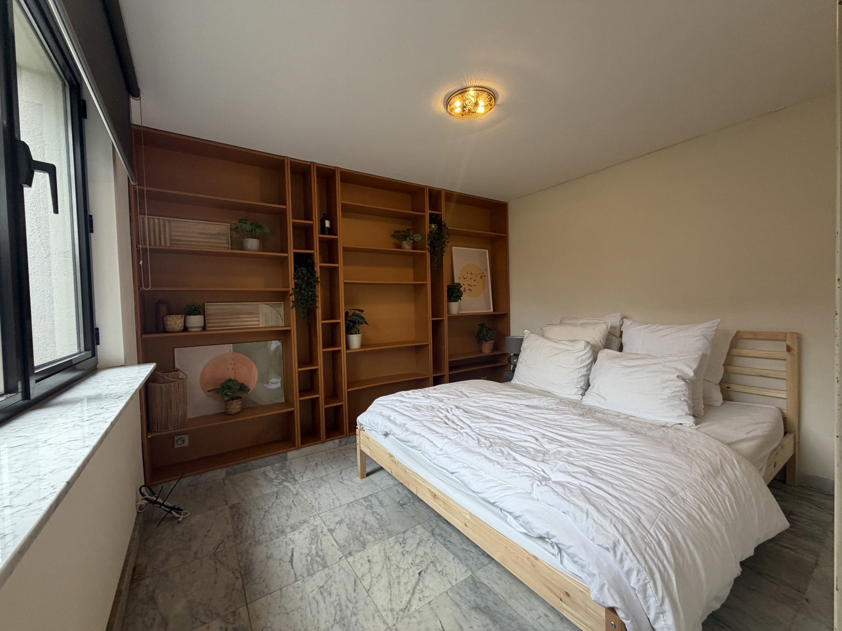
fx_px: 341
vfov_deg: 85.7
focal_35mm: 14
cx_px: 421
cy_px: 316
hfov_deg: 102.1
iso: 160
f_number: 2.2
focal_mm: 2.22
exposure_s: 1/50
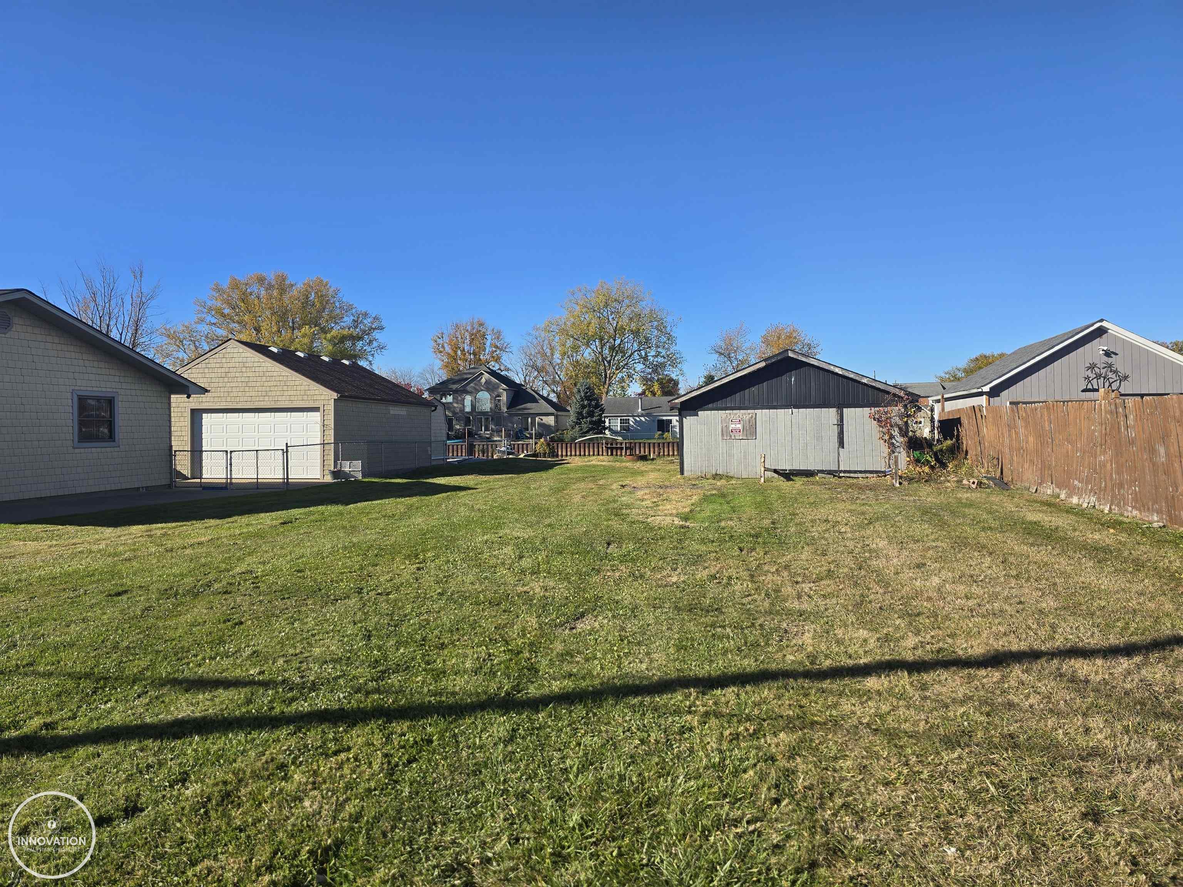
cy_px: 444
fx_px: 786
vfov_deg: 58.9
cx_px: 592
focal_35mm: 23
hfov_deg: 73.9
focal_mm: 6.3
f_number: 1.7
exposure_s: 1/715
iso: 12
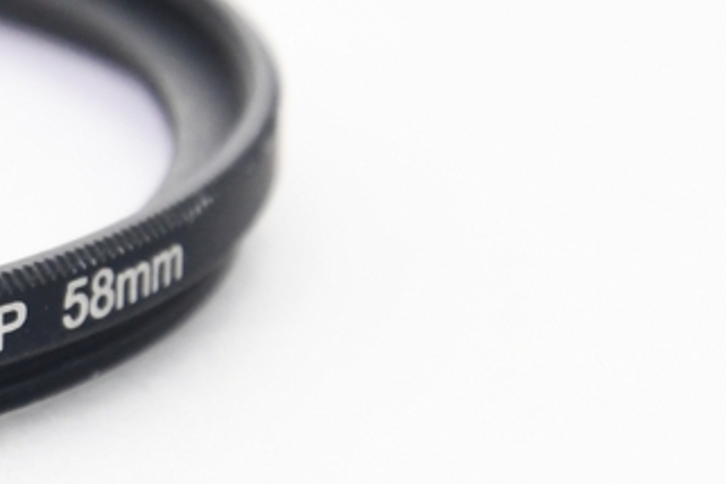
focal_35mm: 560
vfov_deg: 2.5
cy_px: 237
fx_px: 11292
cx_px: -559
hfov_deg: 3.7
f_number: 8
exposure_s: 1/125
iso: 1250
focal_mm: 80
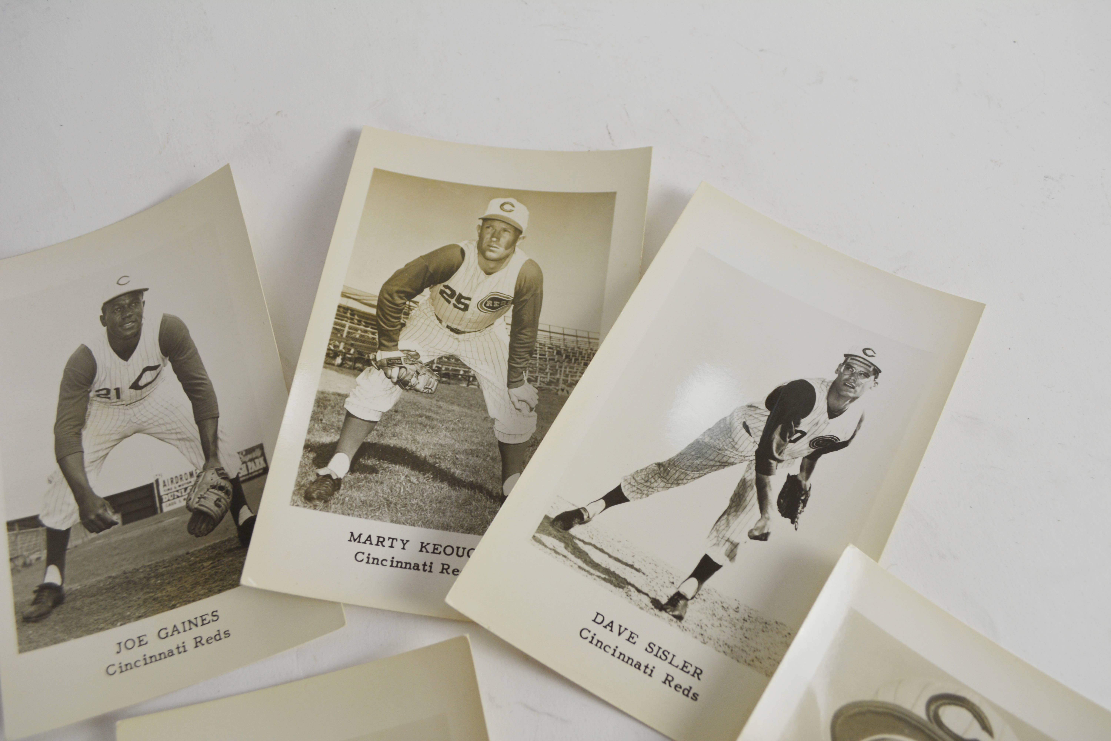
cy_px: 370
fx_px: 926
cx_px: 556
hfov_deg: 61.9
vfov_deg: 43.6
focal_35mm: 30
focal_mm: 20
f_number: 5.6
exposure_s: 1/125
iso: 220
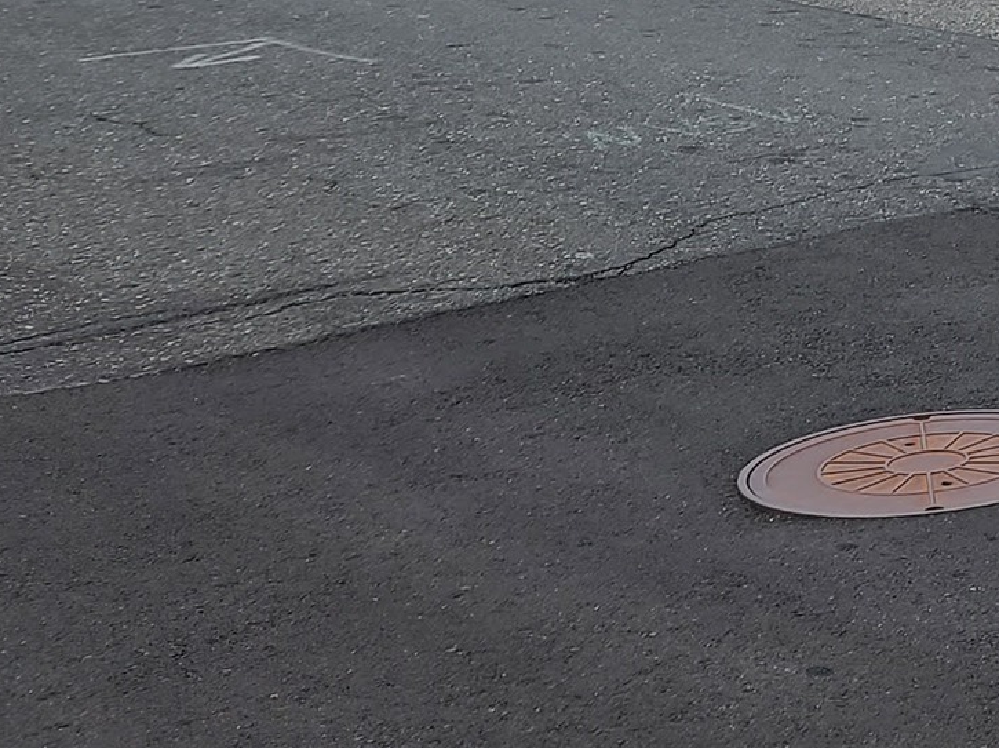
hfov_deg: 14.9
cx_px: 2032
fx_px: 3058
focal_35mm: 106
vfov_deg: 12.4
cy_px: -737
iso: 16
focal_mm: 7
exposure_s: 1/316
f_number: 1.8
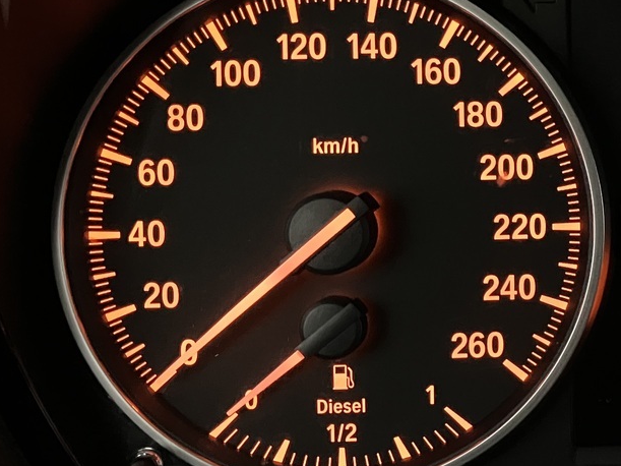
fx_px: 1184
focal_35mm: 66
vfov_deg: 22.2
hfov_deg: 27.0
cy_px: 164
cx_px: 678
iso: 640
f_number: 1.8
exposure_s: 1/18
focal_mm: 3.99
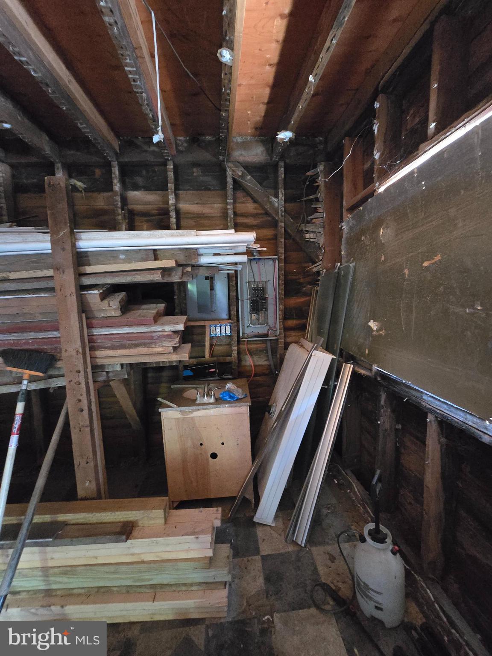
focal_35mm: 13
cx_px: 246
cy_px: 328
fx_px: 246
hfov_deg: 89.9
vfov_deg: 106.2
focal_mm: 2.2
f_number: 2.2
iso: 2000
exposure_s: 1/24
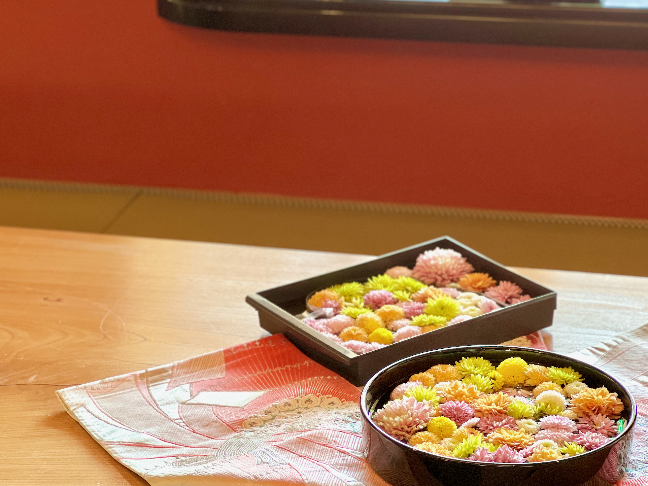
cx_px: 362
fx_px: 1797
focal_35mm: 96
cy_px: 242
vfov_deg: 15.4
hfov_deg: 20.4
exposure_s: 1/40
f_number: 2.8
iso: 200
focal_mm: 9
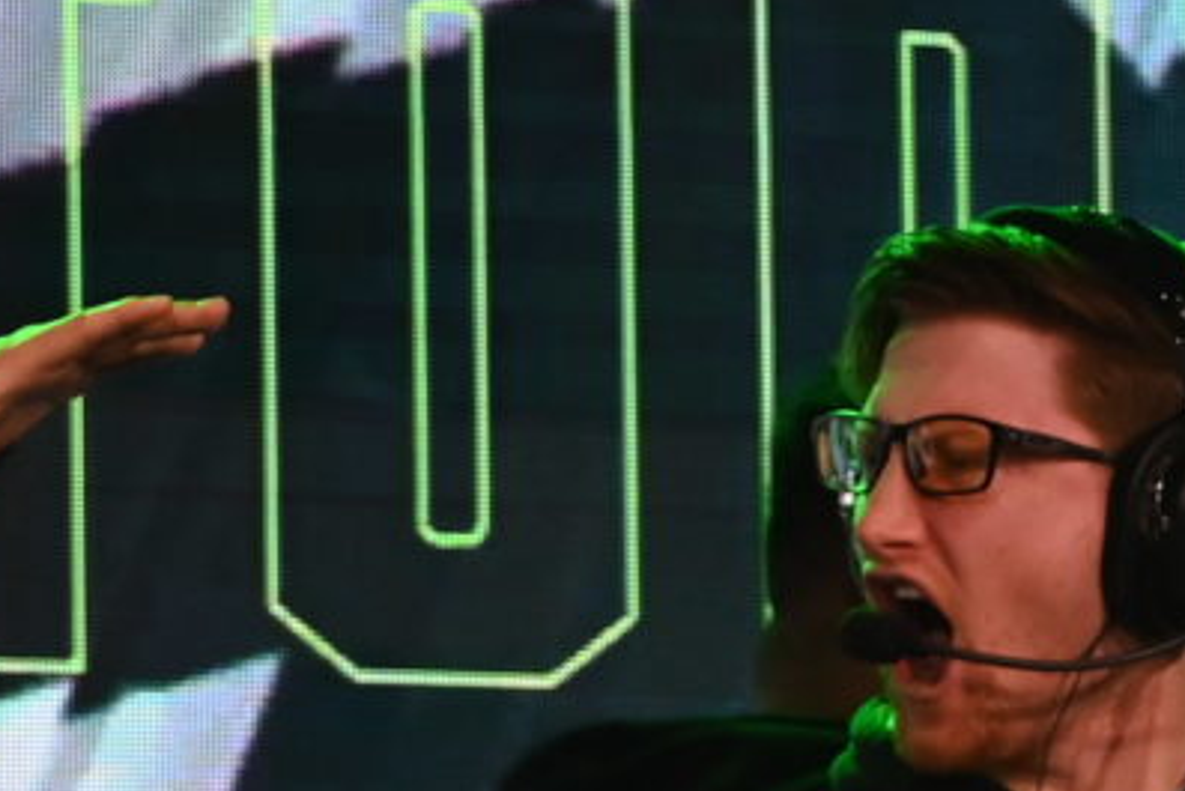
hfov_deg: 7.1
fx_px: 9549
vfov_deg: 4.7
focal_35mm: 290
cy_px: 970
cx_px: 436
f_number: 4.8
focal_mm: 50
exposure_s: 1/80
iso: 800
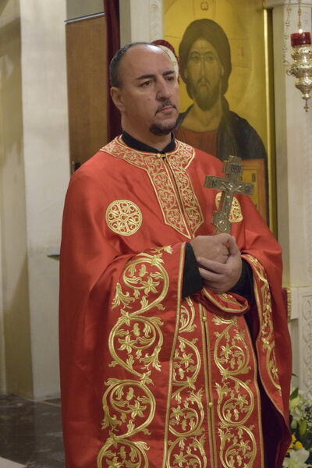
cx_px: 156
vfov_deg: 24.6
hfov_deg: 16.6
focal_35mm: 82
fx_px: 1072
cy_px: 234
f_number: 5.6
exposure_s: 1/50
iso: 6400
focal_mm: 55
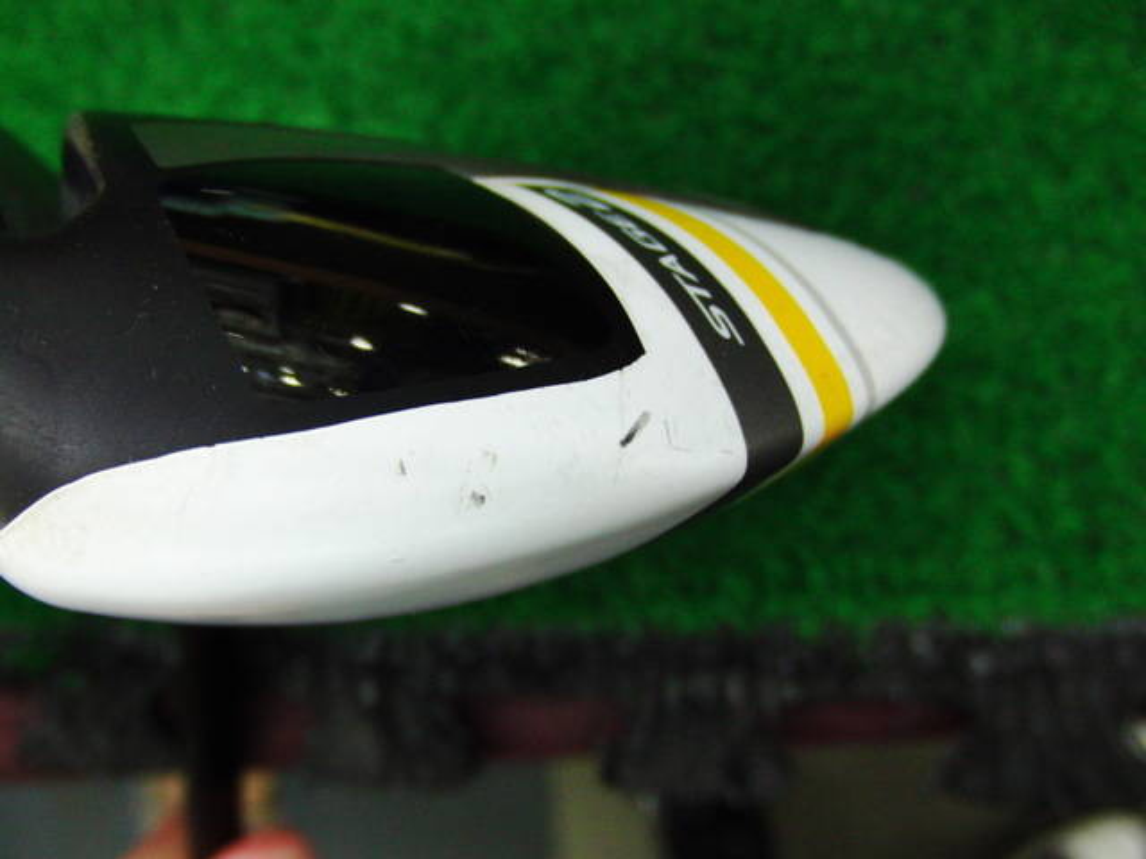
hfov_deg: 50.1
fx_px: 1225
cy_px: 430
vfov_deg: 38.7
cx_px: 573
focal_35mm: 37
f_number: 3.6
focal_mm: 6.42
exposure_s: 1/80
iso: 320
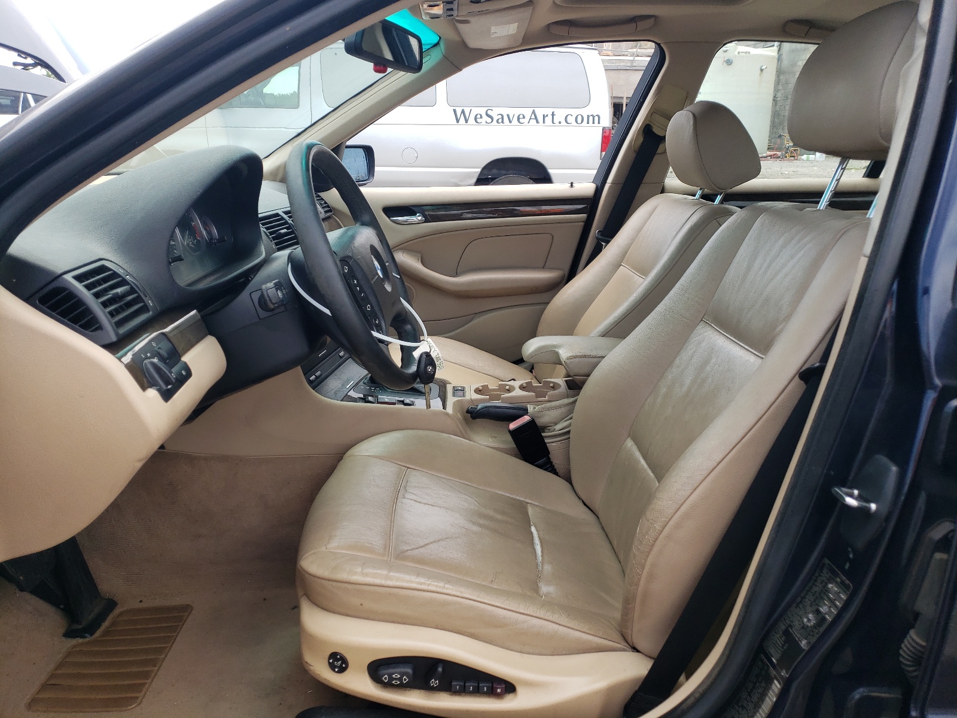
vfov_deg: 53.1
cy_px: 359
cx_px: 478
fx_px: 719
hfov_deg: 67.3
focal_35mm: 26
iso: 50
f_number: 1.5
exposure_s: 1/667
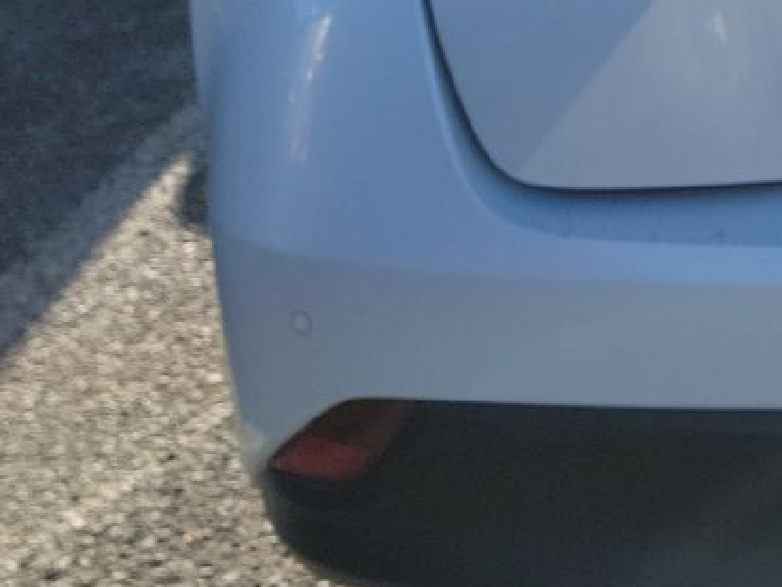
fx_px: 2102
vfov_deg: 15.4
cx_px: 1303
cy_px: -104
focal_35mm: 93
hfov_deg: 17.9
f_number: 1.8
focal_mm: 6.7
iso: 50
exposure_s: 1/726
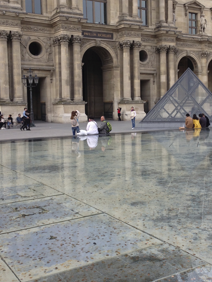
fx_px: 400
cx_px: 129
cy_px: 117
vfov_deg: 38.8
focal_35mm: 49
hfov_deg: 29.6
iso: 50
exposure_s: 1/359
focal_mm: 4.13
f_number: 2.4
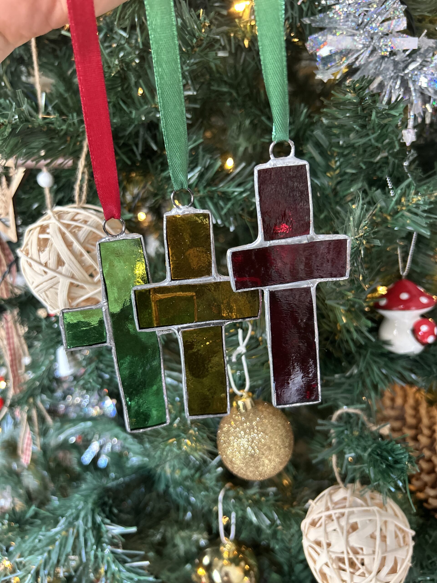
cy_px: 292
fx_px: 438
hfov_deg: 53.1
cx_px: 218
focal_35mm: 26
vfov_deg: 67.3
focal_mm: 5.7
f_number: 1.5
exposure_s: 1/57
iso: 500
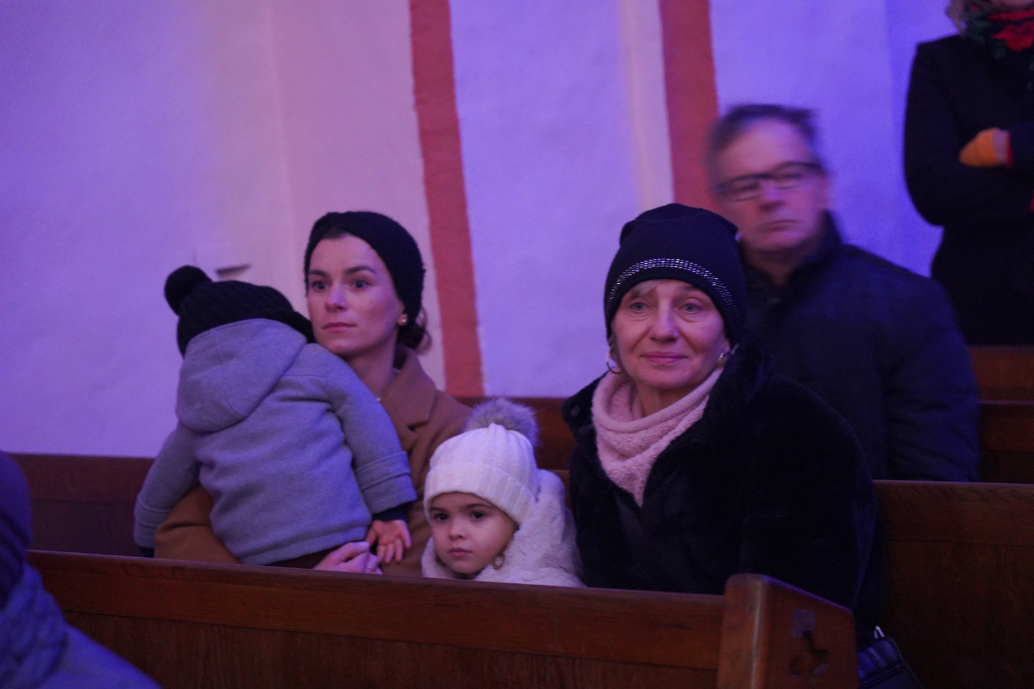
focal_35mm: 100
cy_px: 344
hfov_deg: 20.4
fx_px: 2872
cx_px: 517
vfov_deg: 13.7
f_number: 4
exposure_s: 1/13
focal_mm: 100
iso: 12800
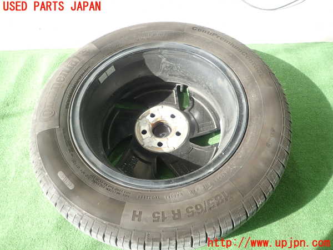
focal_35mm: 25
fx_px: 240
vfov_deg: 54.9
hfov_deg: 69.4
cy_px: 125
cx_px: 166
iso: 100
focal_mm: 4.5
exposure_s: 1/80
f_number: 2
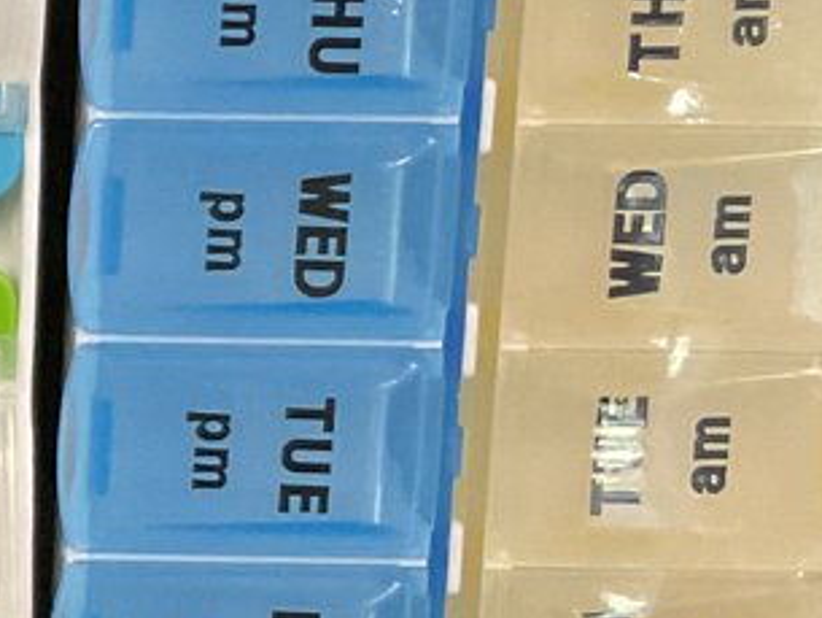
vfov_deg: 10.3
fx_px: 3421
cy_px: 317
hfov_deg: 12.9
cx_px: -454
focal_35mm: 144
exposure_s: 1/60
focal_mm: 3
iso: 160
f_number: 1.8
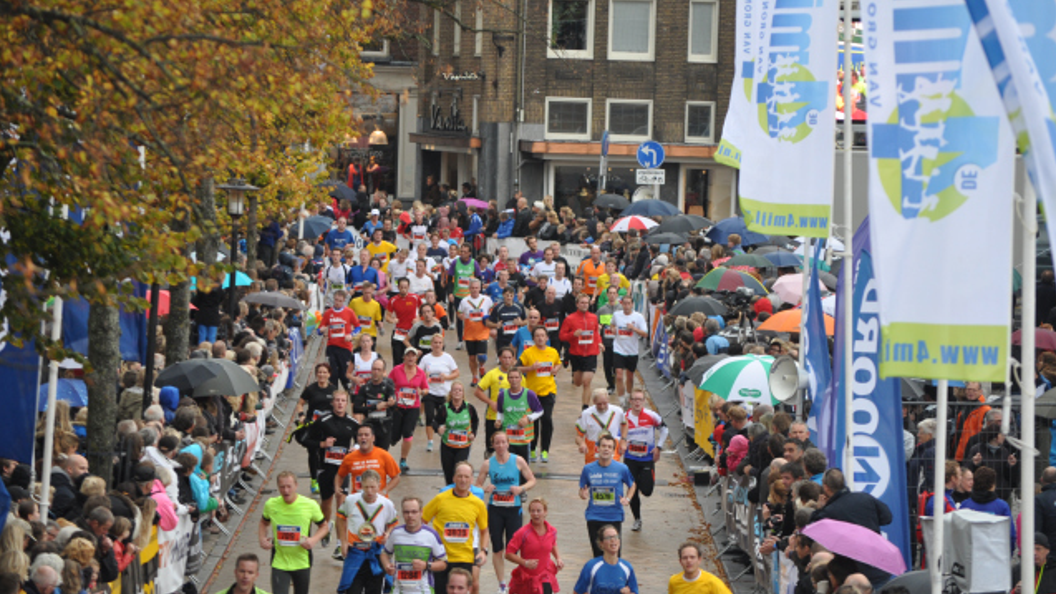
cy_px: 280
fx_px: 5123
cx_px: 529
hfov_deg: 11.8
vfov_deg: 6.6
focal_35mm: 183
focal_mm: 116
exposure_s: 1/125
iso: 360
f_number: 5.6
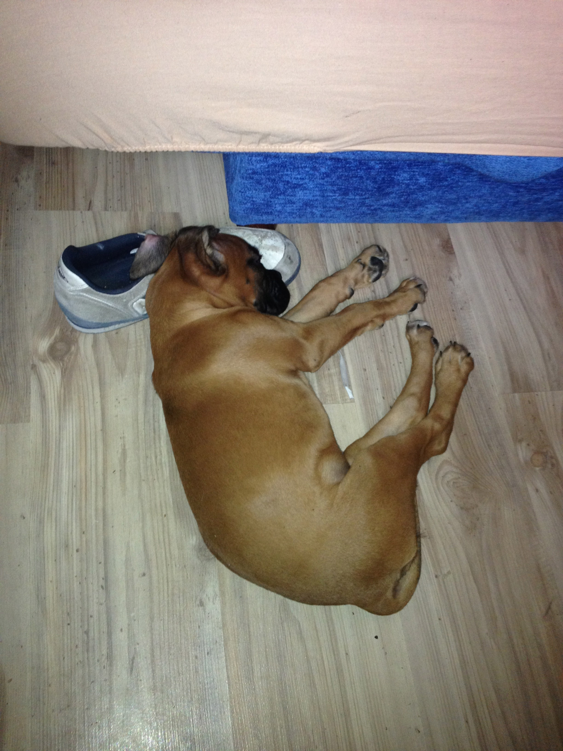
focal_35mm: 35
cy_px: 376
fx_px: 759
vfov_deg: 52.6
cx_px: 282
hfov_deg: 40.7
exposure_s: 1/17
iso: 160
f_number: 2.4
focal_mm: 4.28
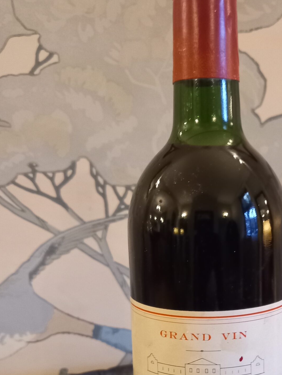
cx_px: 209
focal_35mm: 45
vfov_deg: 41.5
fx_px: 489
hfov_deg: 31.6
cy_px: 249
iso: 500
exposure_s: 1/20
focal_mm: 4.6
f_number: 2
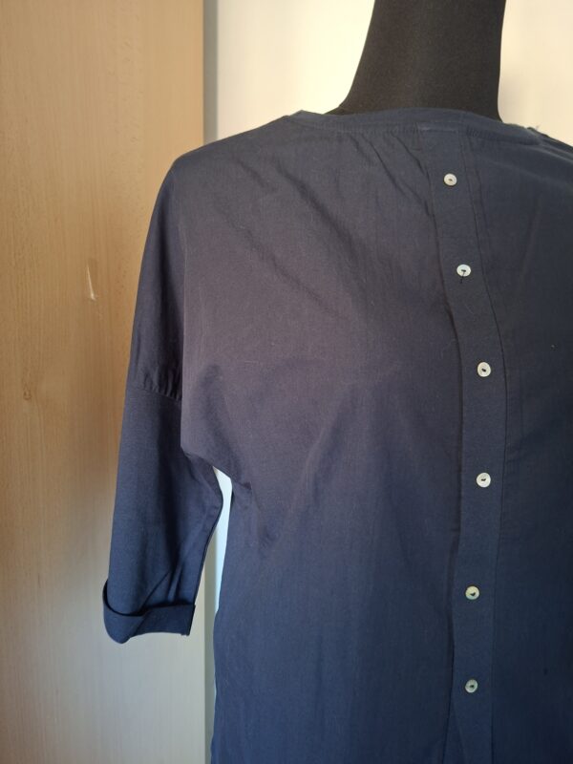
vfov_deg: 73.9
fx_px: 508
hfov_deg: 58.9
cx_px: 286
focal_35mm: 23
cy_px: 382
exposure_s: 1/25
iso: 500
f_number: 1.8
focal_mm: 5.54
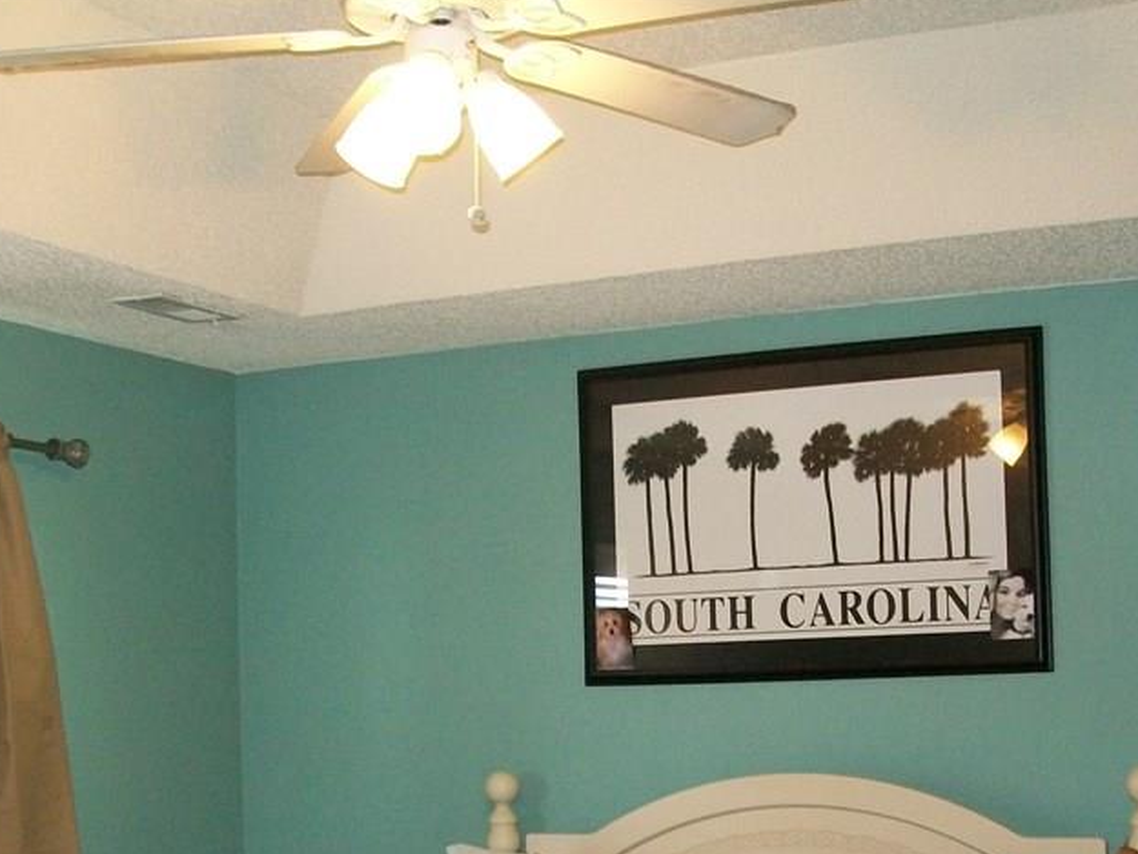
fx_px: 1940
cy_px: 686
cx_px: 584
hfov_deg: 32.7
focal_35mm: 59
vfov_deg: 24.4
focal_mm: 6
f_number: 2.7
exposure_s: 1/60
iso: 160
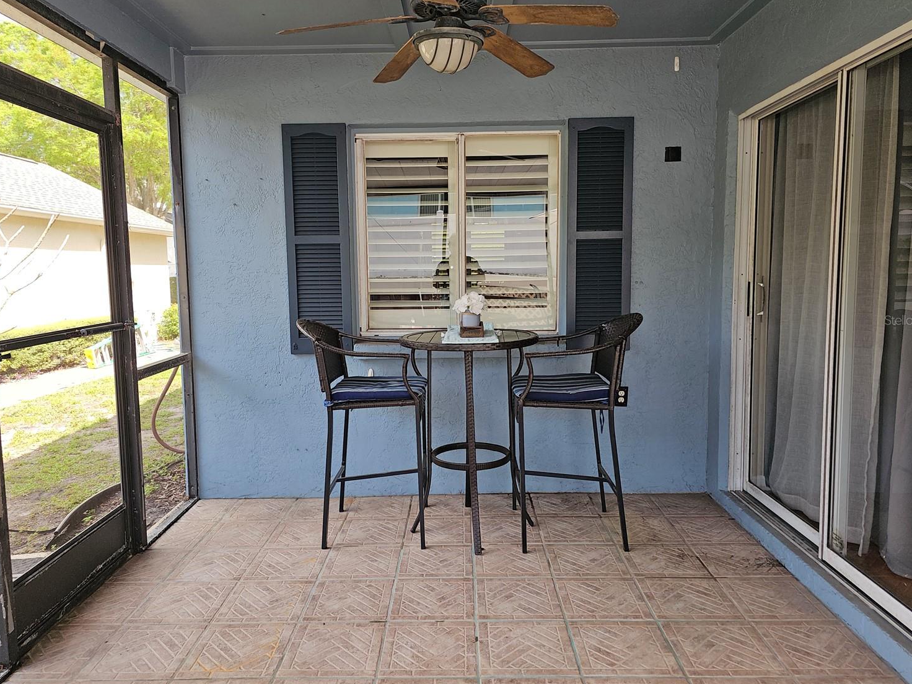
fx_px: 659
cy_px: 320
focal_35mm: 25
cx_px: 447
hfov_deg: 69.4
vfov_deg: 54.8
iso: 12
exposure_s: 1/60
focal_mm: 6.3
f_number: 1.7
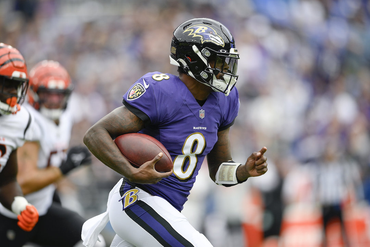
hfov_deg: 5.2
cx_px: 185
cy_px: 124
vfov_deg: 3.4
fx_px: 4111
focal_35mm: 400
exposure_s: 1/3200
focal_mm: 400
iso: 400
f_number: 2.8
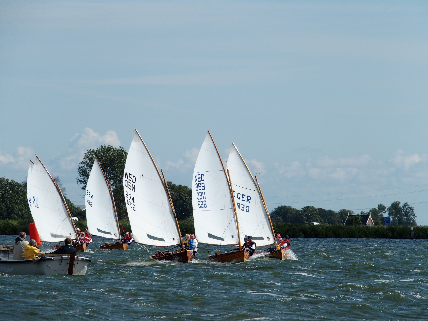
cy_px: 160
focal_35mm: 300
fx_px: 3709
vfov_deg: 5.0
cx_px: 214
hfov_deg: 6.6
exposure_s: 1/640
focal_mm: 64.3
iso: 100
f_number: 5.6
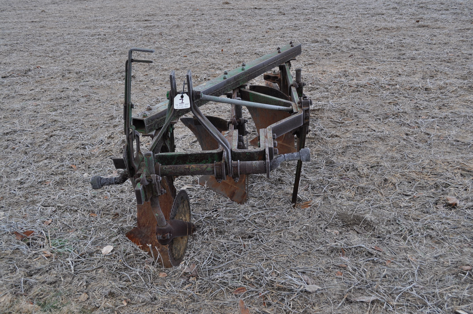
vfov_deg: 36.8
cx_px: 236
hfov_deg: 53.2
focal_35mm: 36
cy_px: 157
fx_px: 472
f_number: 5.6
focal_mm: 24
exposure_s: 1/125
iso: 220
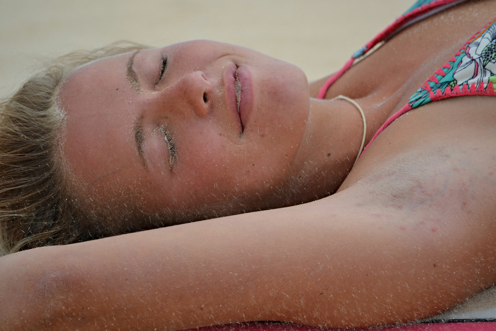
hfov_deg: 4.6
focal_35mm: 450
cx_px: 248
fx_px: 6200
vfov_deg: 3.1
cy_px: 166
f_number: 5.6
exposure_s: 1/500
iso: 110
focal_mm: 300
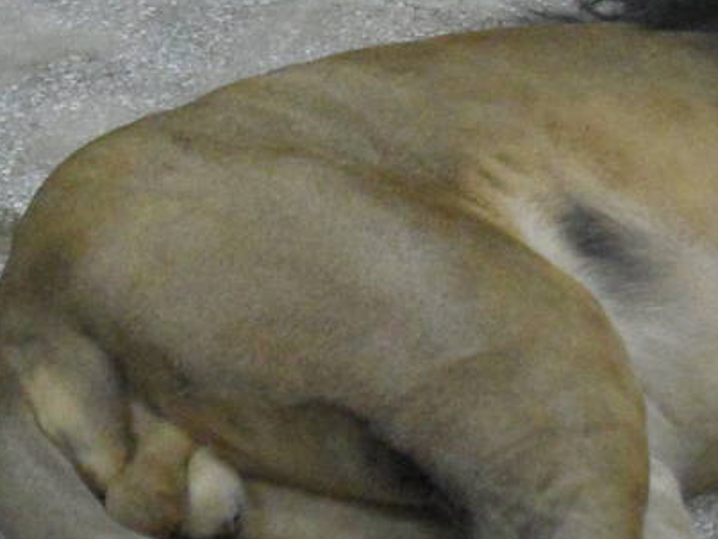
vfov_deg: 3.7
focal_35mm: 398
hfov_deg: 4.9
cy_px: -21
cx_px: 1134
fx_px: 8260
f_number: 4.4
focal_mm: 16.3
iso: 400
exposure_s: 1/8
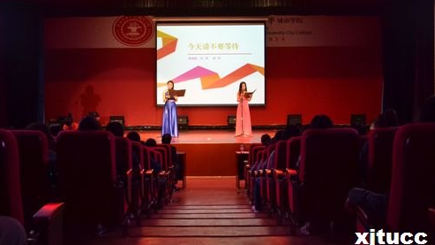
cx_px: 216
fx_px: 588
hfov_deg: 40.6
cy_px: 103
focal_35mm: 51
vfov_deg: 23.5
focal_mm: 32
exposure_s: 1/60
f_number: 4.8
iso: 2800
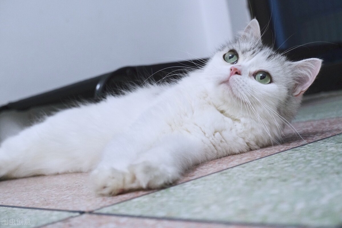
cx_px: 171
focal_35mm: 58
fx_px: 551
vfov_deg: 23.4
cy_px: 114
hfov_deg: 34.5
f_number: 5.2
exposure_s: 1/60
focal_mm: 38.5
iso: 3200
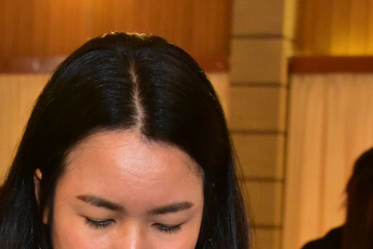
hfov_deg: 15.7
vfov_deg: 10.3
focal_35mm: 130
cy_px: 336
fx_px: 1347
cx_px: 119
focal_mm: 48
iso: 8000
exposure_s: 1/100
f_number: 6.3
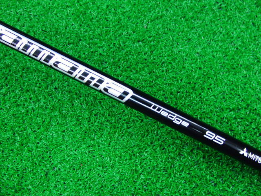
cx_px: 130
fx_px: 279
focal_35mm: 37
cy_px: 98
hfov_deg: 50.1
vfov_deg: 38.7
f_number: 3.6
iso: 400
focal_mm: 6.42
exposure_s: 1/25
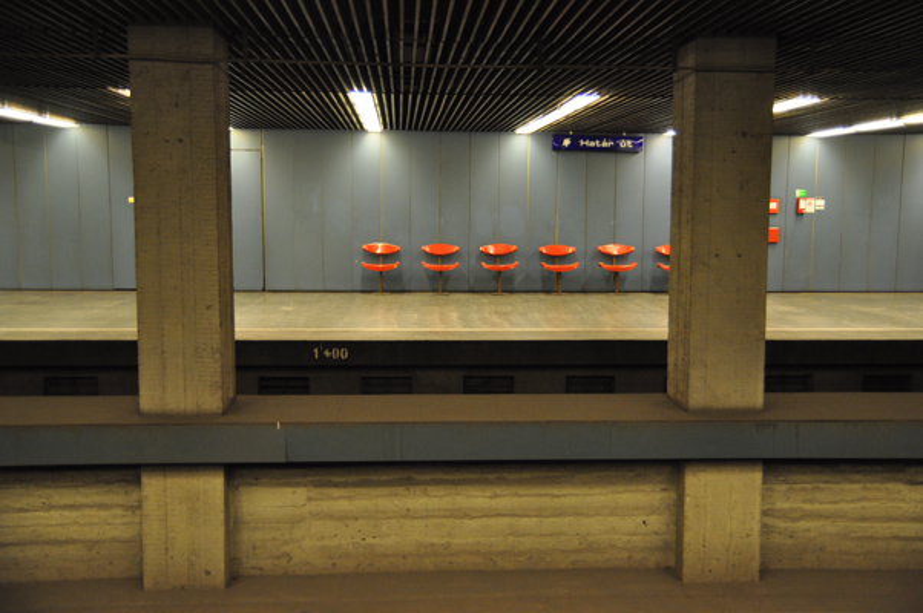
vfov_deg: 35.4
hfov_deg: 51.3
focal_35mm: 38
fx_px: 960
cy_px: 306
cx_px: 462
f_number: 2.8
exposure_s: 1/30
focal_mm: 25
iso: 1400
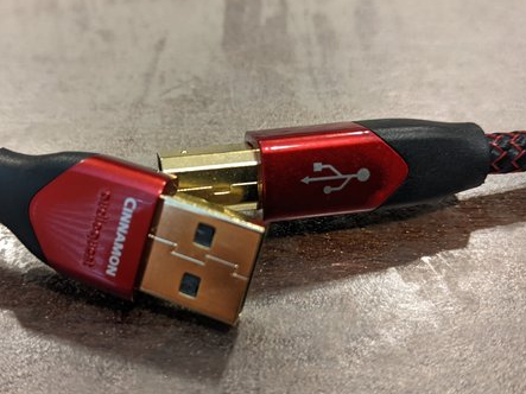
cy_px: 204
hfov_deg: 47.8
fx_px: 592
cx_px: 228
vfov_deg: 36.8
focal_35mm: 39
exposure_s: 1/24
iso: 321
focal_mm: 4.44
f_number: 1.8
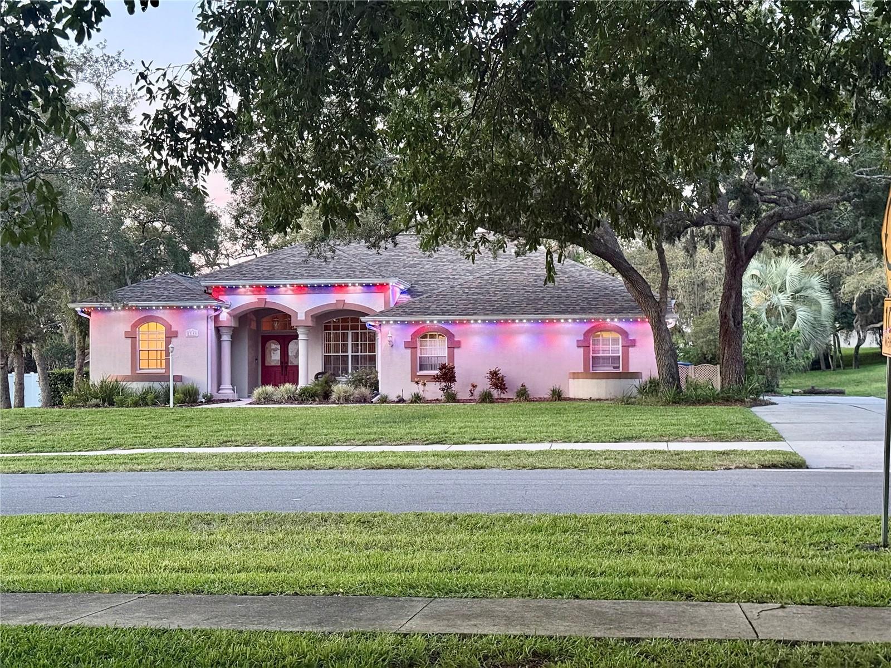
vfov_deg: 30.3
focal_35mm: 48
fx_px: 1235
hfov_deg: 39.7
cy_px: 334
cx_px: 446
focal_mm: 6.76
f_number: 1.78
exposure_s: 1/30
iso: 640
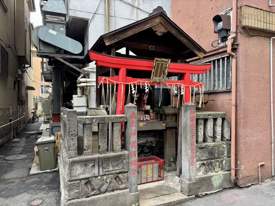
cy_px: 103
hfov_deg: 67.3
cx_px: 138
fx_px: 207
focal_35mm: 26
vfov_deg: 53.1
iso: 100
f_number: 1.6
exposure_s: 1/121
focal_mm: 5.96
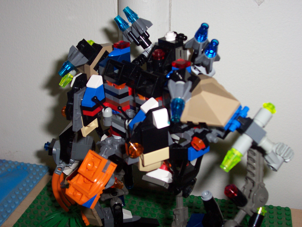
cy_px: 114
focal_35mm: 46
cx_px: 151
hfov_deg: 41.2
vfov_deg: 31.5
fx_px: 401
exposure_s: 1/60
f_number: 3
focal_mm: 7
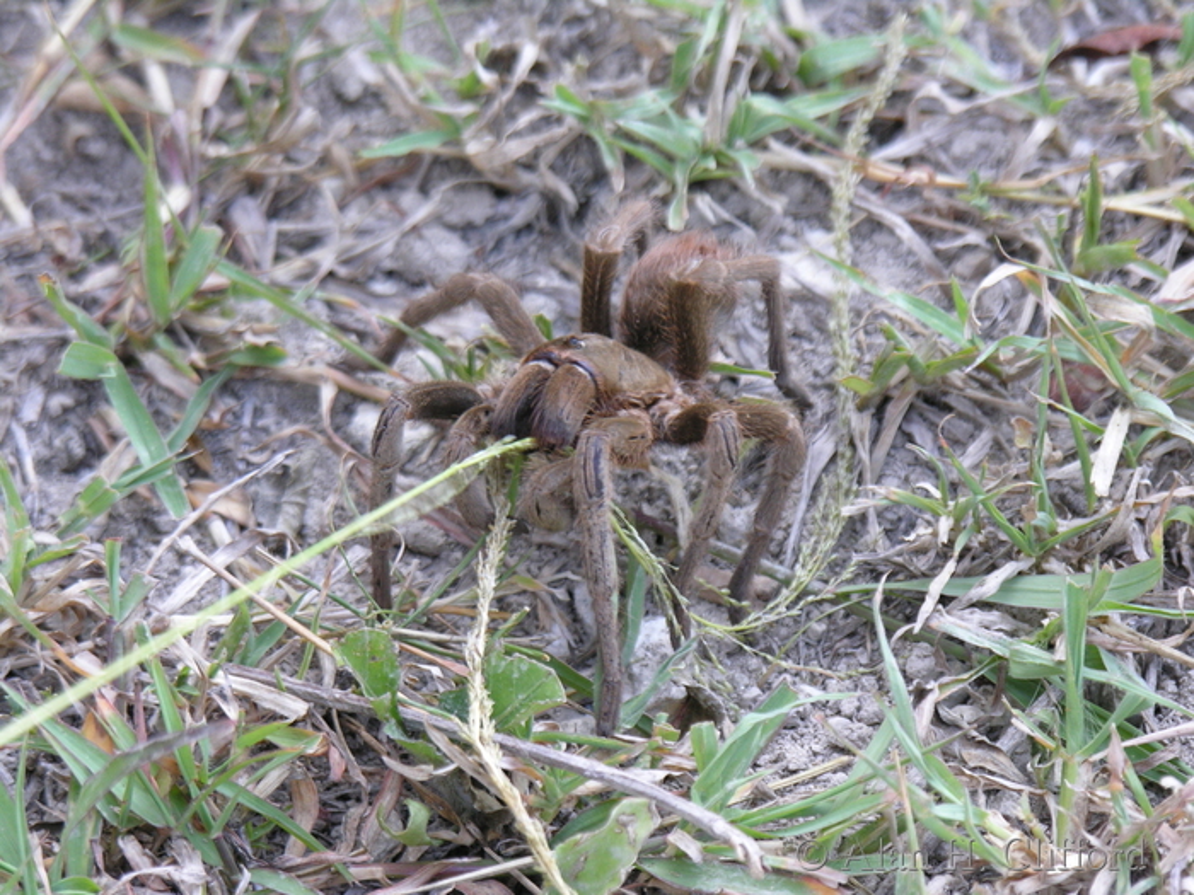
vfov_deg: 7.1
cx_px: 597
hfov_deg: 9.5
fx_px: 7209
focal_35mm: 209
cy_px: 448
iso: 100
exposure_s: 1/45
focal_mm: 53.3
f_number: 4.2
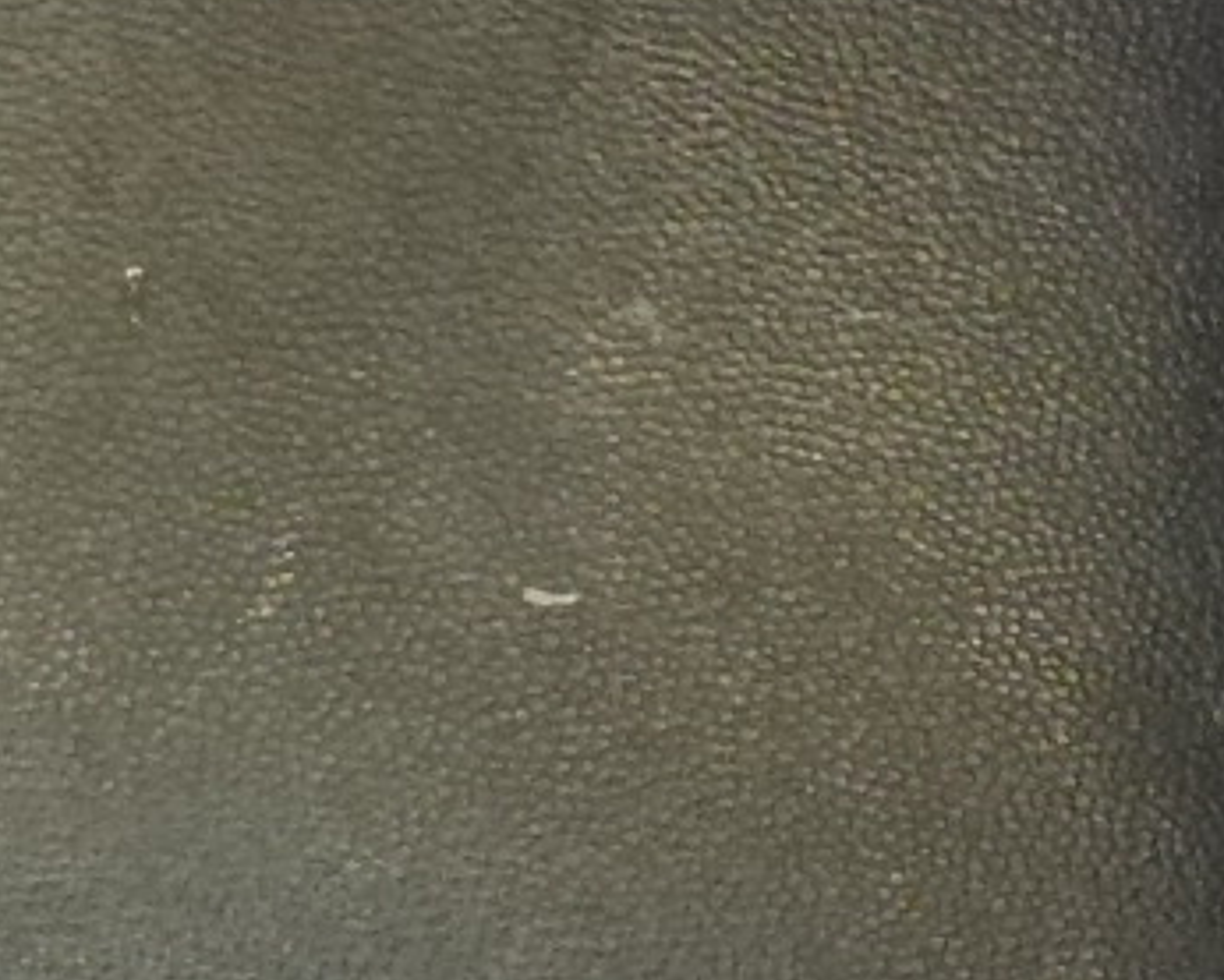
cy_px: 938
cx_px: -301
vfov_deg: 5.5
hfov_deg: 6.8
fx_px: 10255
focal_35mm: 283
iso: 400
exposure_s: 1/160
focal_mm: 8.7
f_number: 4.1
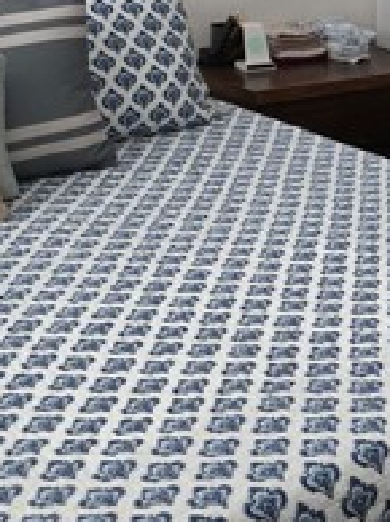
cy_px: 13
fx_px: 1144
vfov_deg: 24.6
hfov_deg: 16.9
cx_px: 635
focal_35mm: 76
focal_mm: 6.3
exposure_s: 1/120
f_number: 1.7
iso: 800
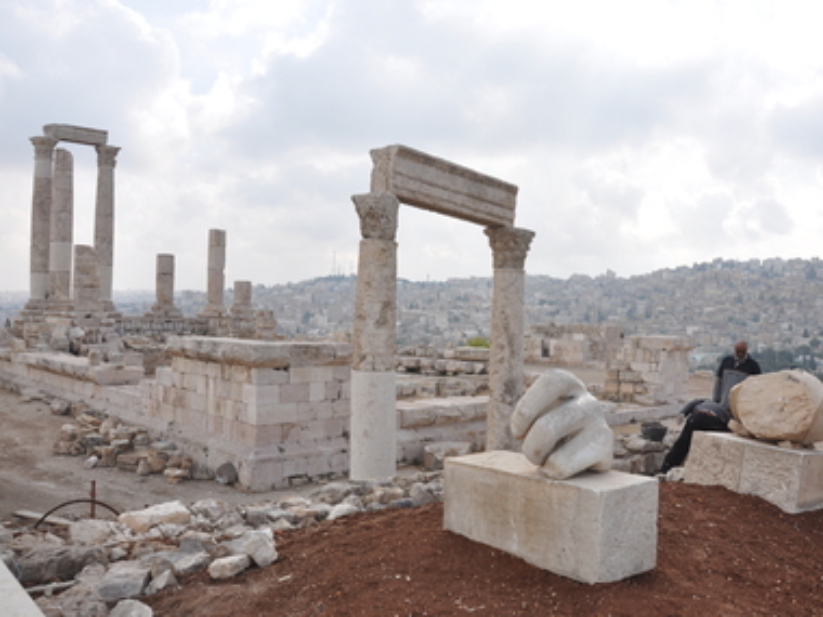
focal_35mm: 30
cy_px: 314
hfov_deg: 59.9
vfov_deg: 46.8
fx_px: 713
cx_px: 440
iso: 200
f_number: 10
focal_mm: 18
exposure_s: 1/400
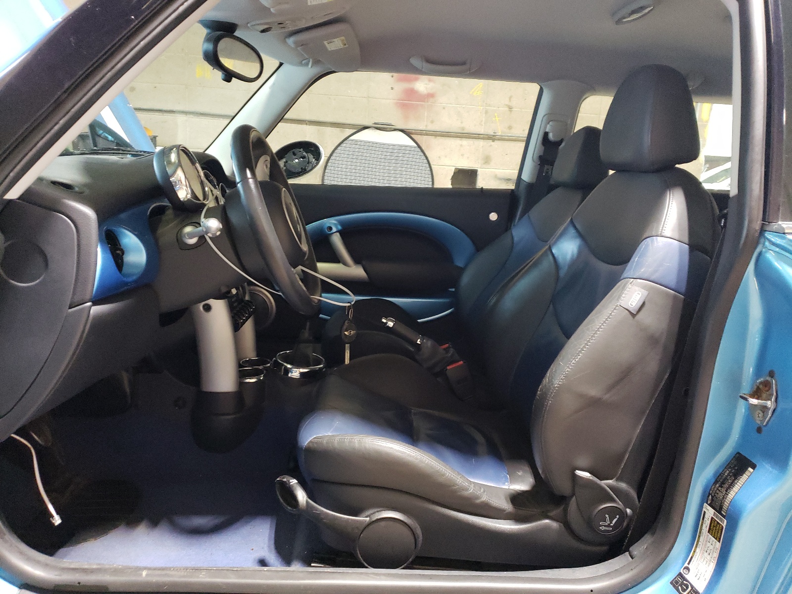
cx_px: 396
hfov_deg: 67.3
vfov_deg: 53.1
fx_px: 595
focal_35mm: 26
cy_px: 297
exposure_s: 1/30
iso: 448
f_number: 1.5
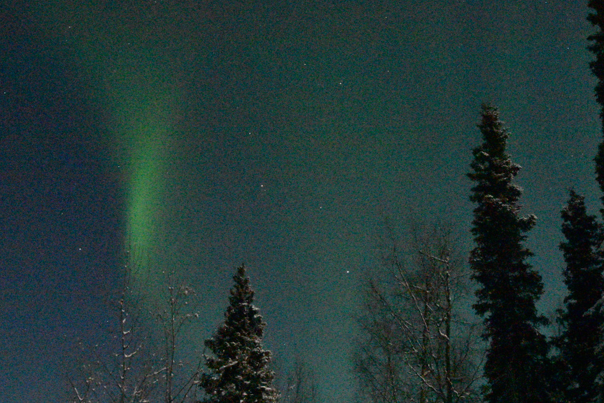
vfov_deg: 28.6
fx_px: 788
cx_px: 355
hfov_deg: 41.8
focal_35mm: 47
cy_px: 211
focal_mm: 20
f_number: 16
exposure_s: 8
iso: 20000
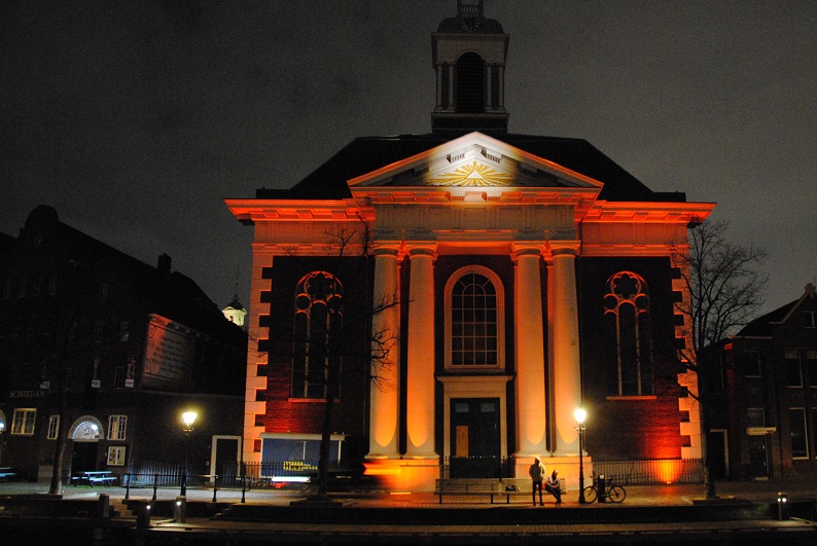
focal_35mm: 34
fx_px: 772
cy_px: 251
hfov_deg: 55.3
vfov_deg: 38.9
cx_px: 494
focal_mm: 18
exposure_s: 1/2.5
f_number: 3.5
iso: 1600
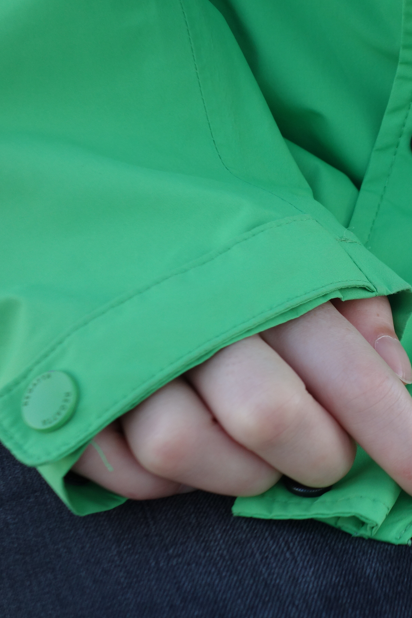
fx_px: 1923
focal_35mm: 112
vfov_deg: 18.3
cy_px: 310
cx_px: 455
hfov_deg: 12.0
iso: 250
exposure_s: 1/200
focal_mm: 27.54
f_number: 5.6
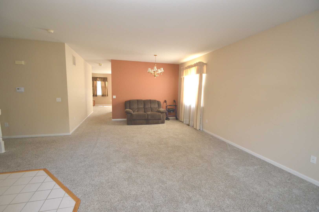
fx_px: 133
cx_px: 160
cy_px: 106
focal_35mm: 15
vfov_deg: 77.2
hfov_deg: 100.4
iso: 800
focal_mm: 10
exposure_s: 1/60
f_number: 3.5
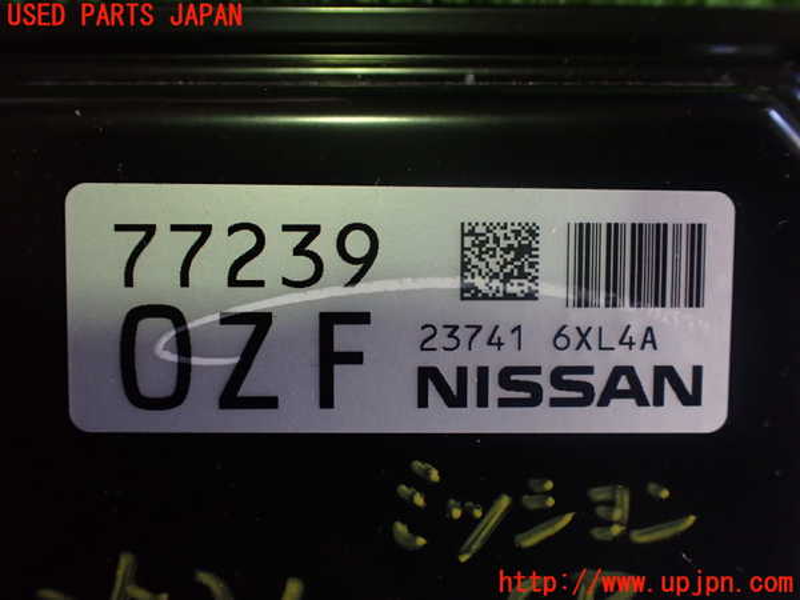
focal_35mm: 30
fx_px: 693
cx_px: 400
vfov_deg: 46.8
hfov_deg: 60.0
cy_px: 300
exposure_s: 1/125
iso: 640
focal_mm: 5.4
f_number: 2.3
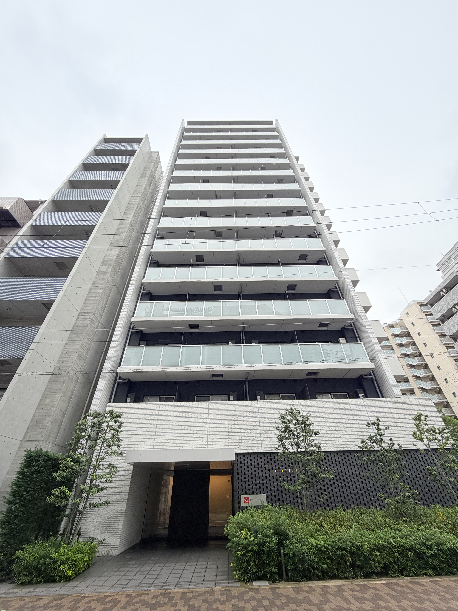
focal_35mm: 14
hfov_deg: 85.7
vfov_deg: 102.1
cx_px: 229
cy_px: 306
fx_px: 247
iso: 40
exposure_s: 1/554
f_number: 2.2
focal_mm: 2.22
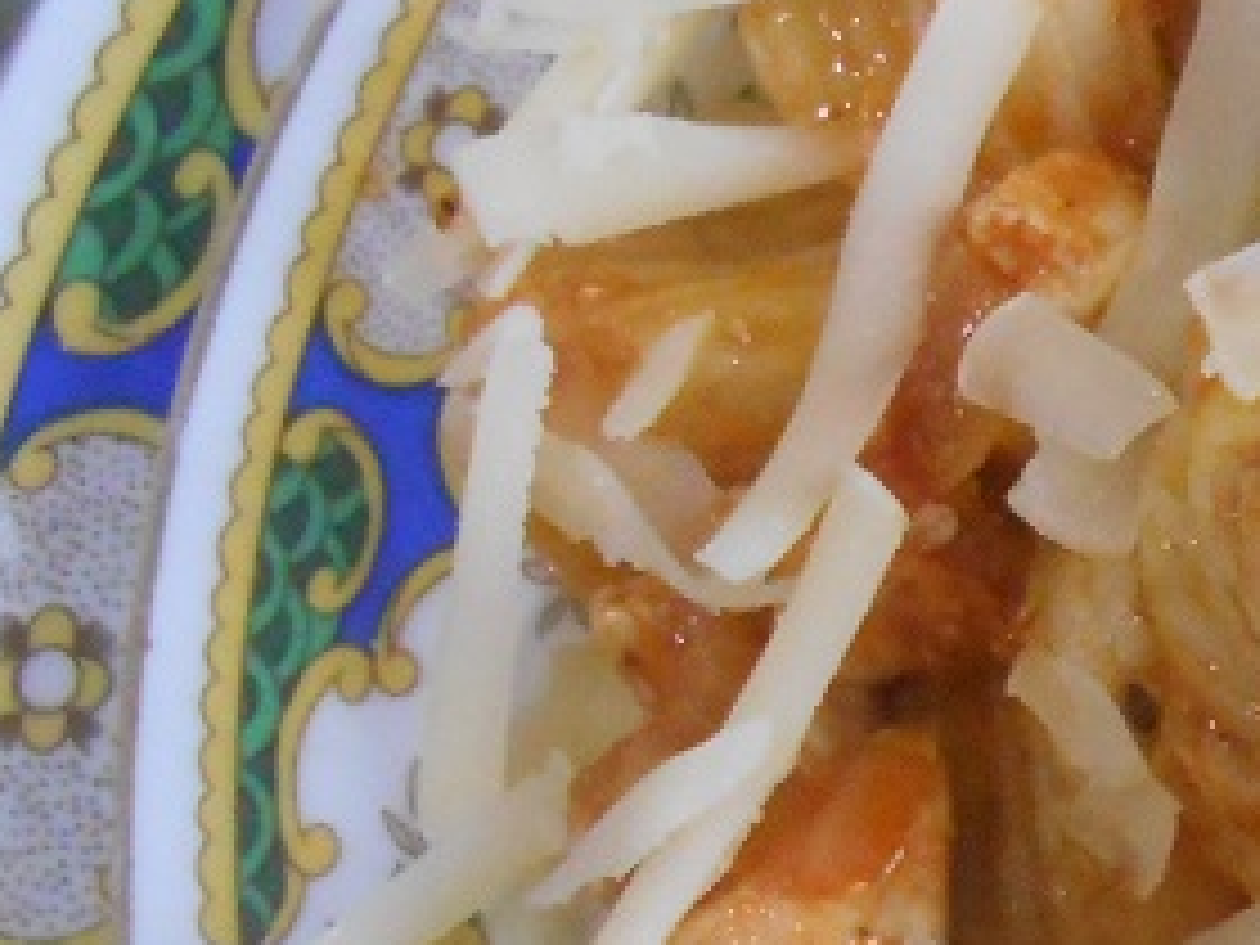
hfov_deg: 17.9
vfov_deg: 15.3
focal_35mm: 95
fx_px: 3458
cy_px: 922
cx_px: 2007
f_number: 3.2
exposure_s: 1/20
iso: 800
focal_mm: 4.6
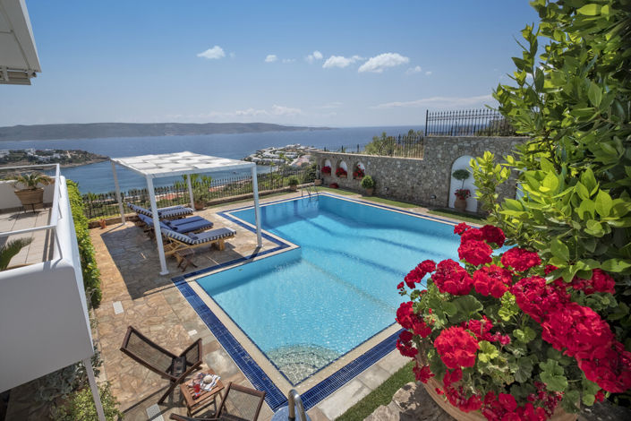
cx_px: 316
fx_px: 298
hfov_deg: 93.3
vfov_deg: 70.4
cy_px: 210
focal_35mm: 17
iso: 200
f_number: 13
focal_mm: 11.5
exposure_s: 1/90
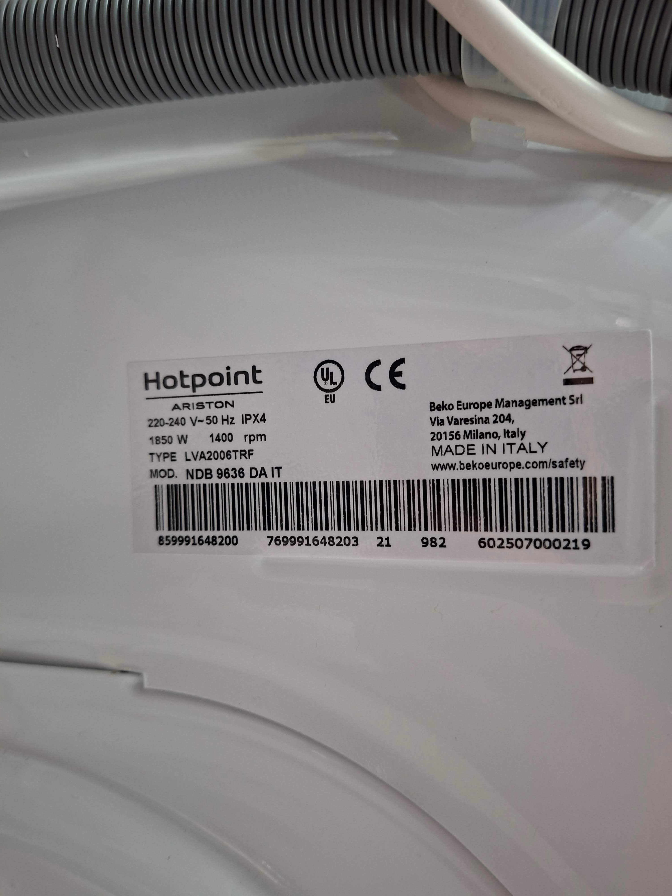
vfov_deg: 73.9
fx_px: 595
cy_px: 448
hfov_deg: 58.9
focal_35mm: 23
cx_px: 336
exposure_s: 1/25
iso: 320
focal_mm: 5.54
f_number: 1.8
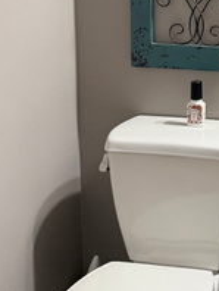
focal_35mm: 93
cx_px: 369
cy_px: -21
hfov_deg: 14.4
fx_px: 783
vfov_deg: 20.2
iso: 250
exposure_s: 1/60
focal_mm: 6.76
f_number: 1.78
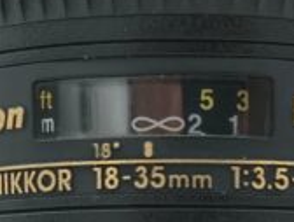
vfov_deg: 19.9
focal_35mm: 73
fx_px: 622
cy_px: 200
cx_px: 222
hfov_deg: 26.3
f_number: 1.8
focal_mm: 5.56
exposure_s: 1/329
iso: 100
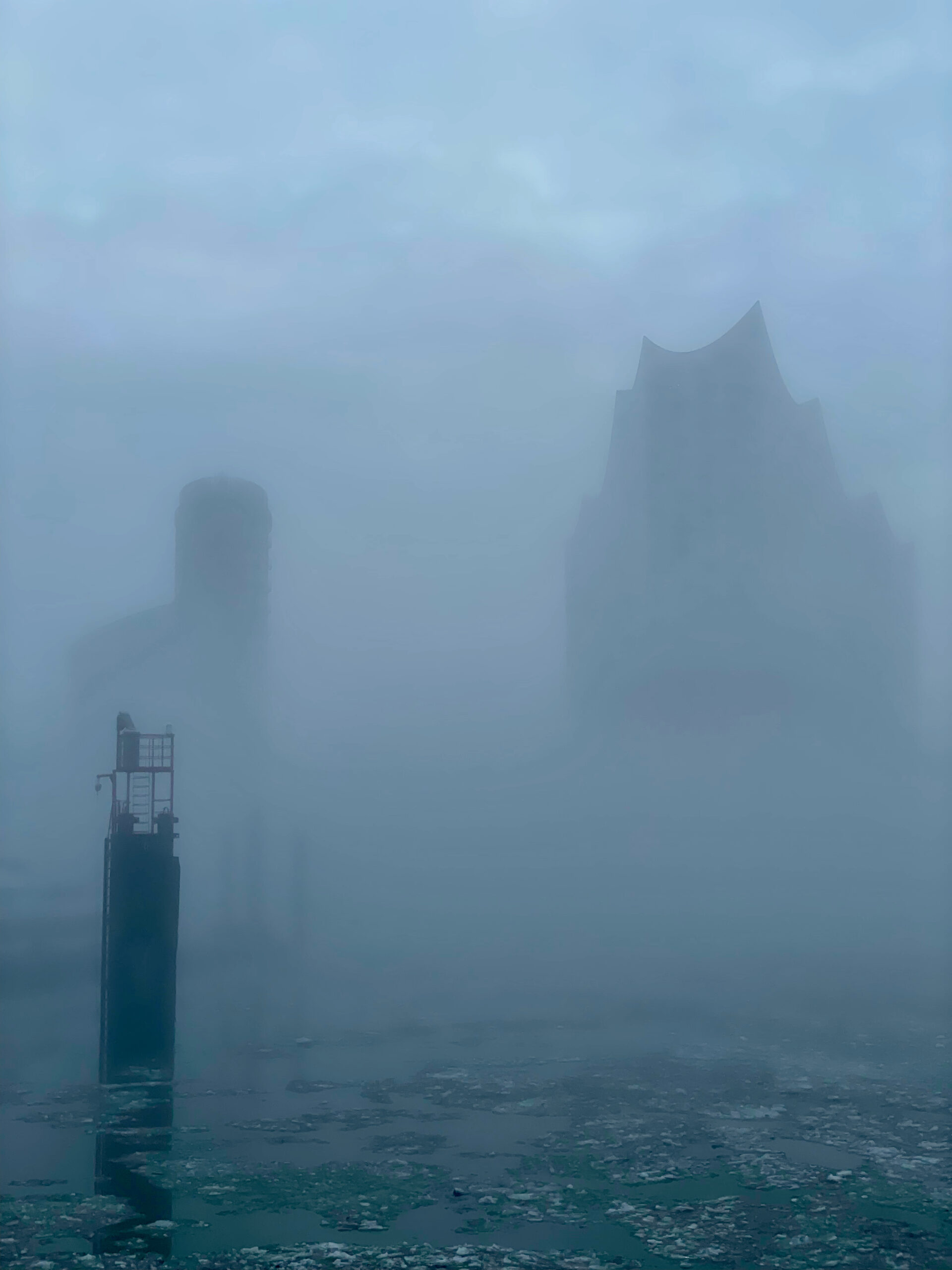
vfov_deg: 36.8
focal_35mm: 52
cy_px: 635
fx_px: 1907
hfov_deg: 28.0
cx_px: 476
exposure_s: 1/457
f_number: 2
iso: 25
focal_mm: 6
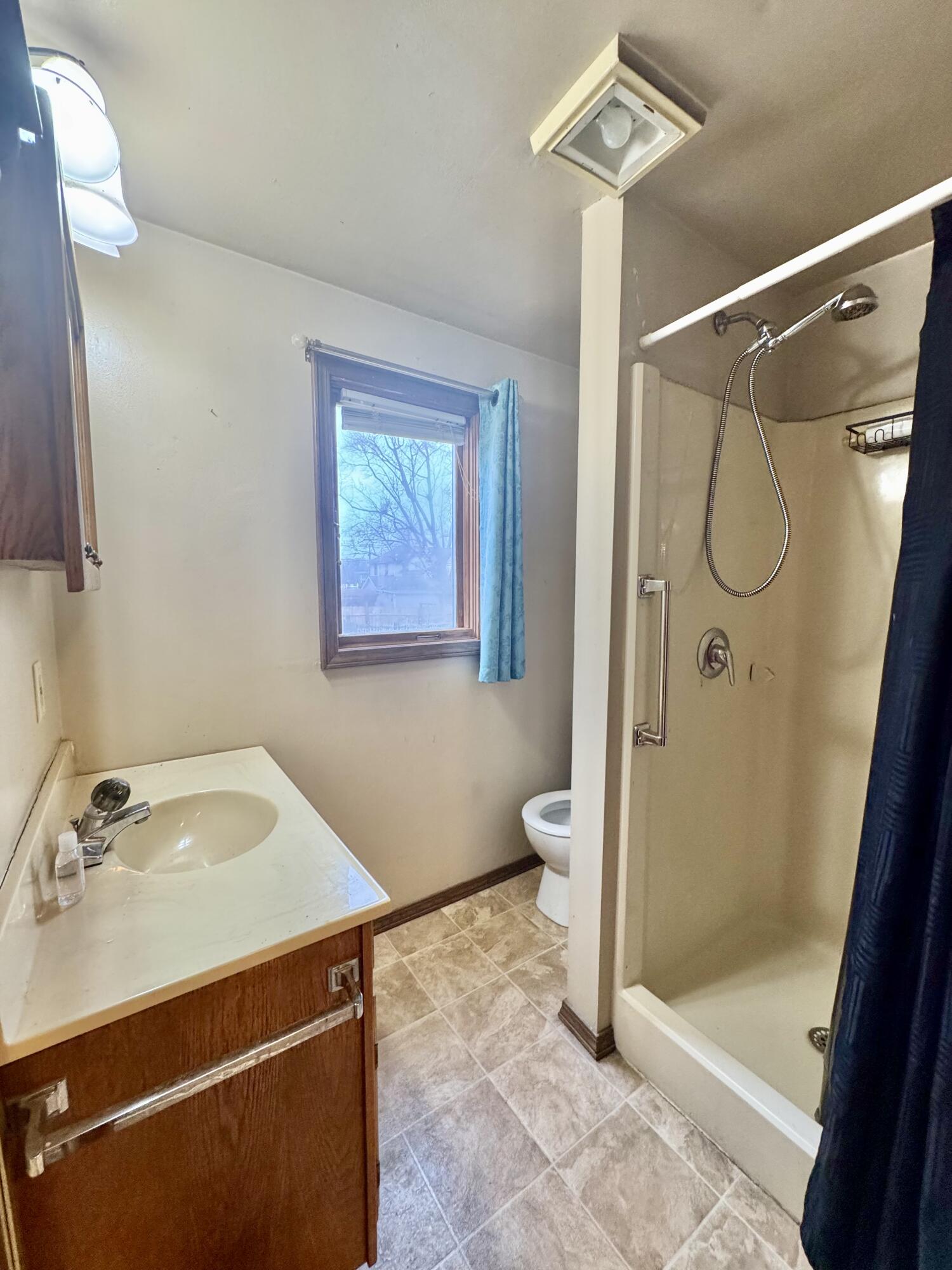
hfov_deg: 85.7
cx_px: 476
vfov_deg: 102.1
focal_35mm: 14
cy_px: 635
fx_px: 513
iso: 320
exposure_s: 1/120
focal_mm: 2.22
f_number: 2.2
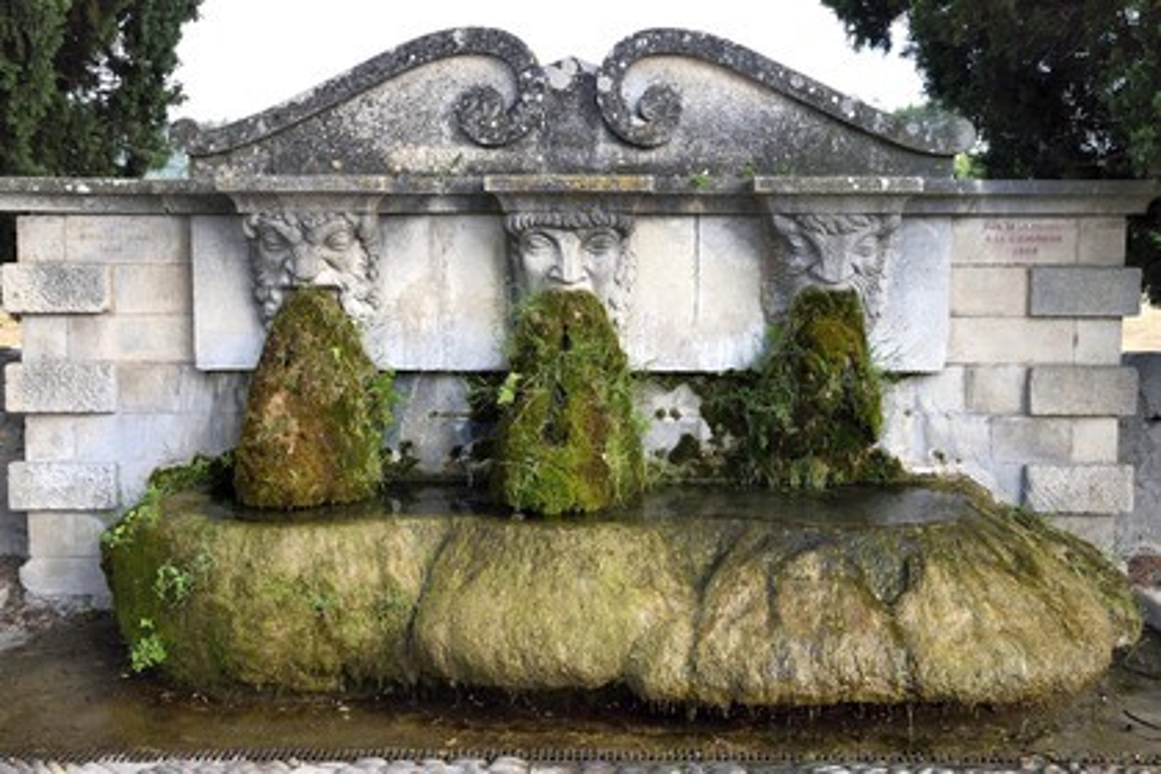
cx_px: 580
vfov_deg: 30.5
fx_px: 1419
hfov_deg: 44.5
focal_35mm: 44
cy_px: 387
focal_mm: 44
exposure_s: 1/100
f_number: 8
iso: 800
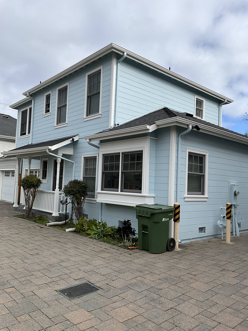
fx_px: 277
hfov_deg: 48.2
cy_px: 166
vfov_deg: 61.7
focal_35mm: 29
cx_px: 124
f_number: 1.8
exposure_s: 1/1848
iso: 25
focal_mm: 3
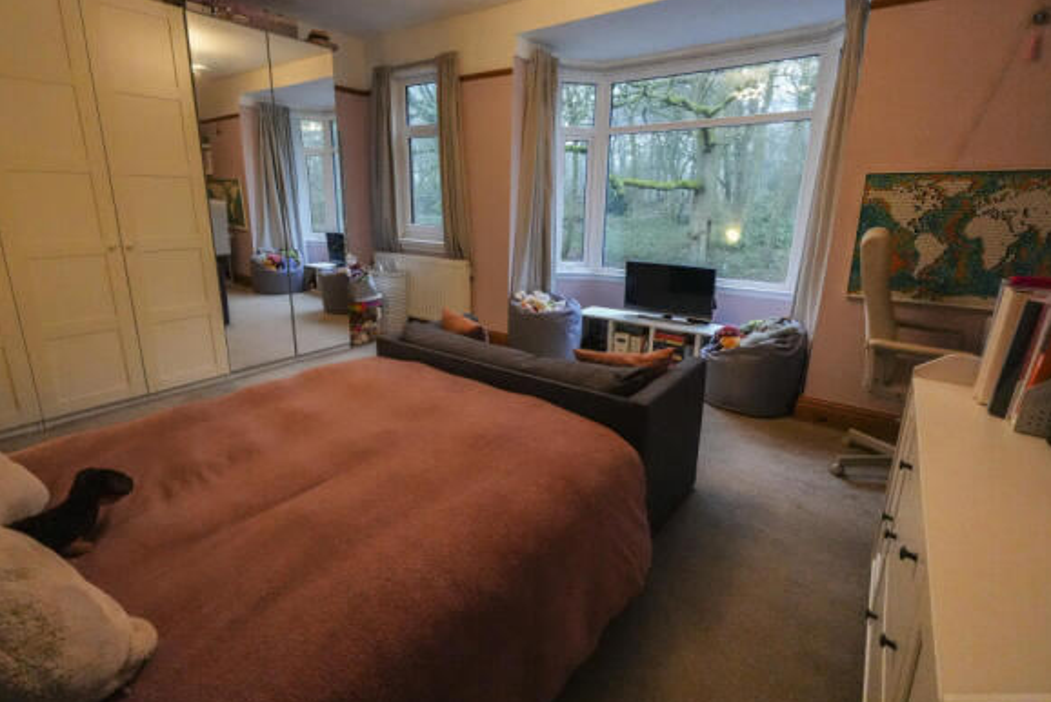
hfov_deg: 93.2
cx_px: 506
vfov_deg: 70.4
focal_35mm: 17
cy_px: 325
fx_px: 497
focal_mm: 10
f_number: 4
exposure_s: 1/125
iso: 6400
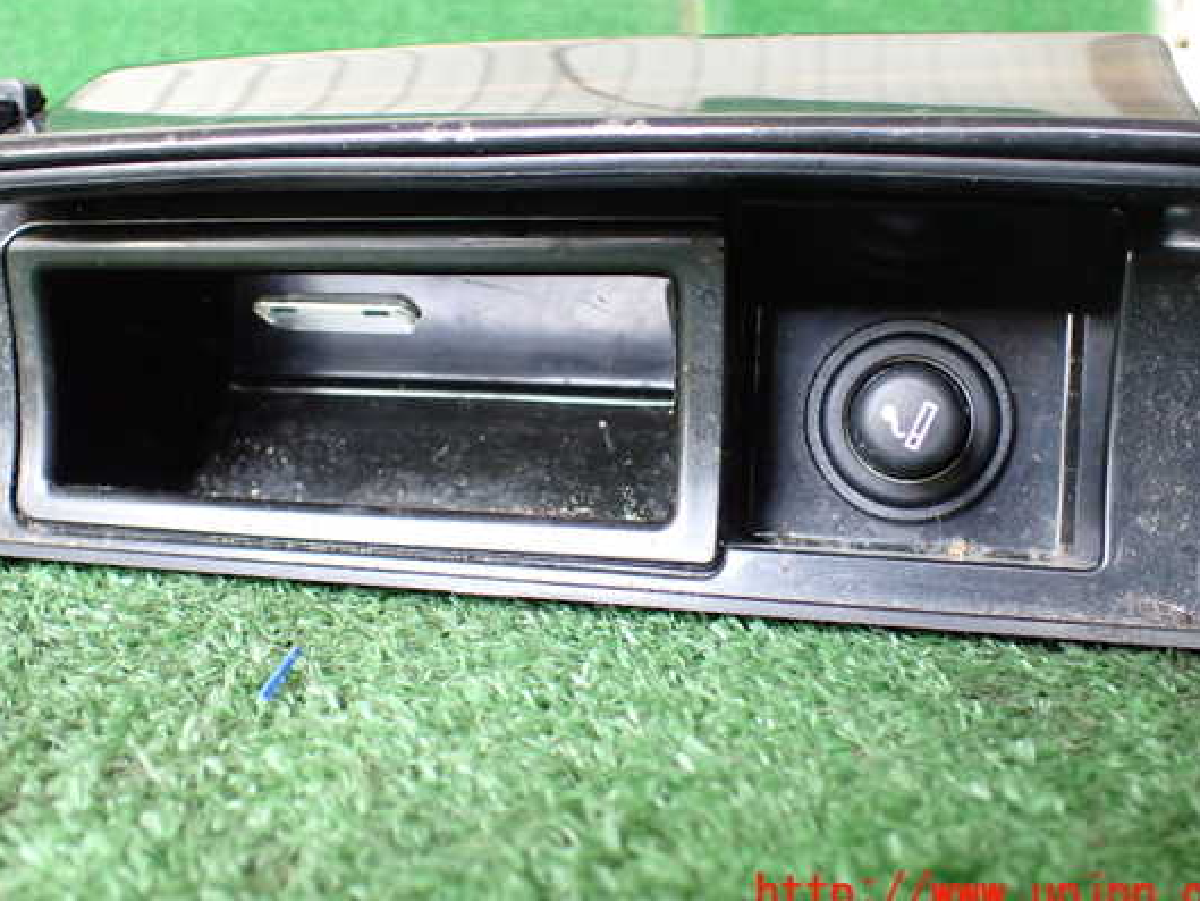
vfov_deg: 41.8
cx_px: 588
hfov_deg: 53.9
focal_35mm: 34
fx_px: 1179
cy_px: 413
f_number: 2.3
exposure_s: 1/125
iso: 800
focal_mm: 5.4
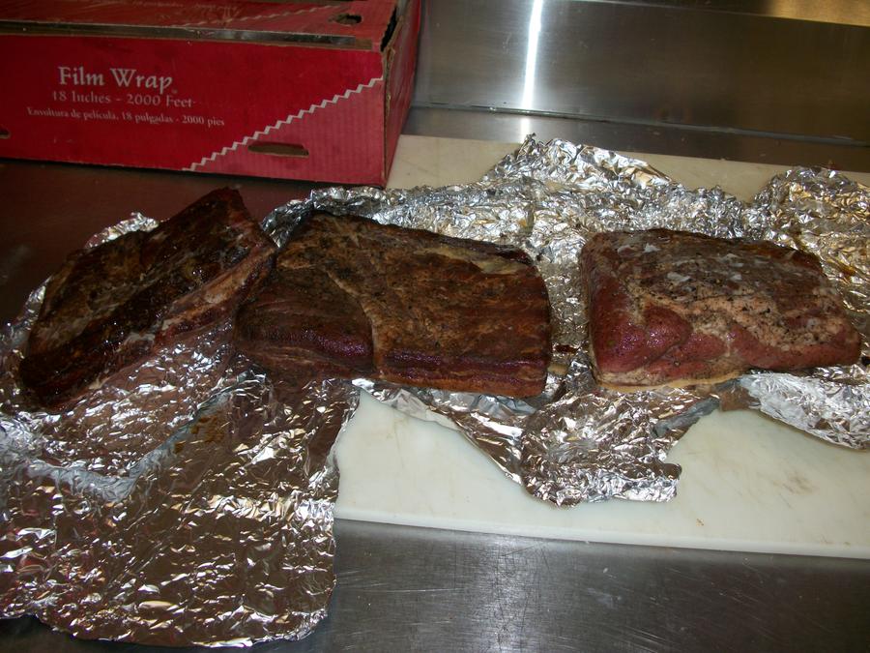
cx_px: 435
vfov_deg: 40.7
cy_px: 326
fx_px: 880
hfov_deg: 52.6
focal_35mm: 35
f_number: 3.1
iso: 80
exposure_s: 1/80
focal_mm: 6.3
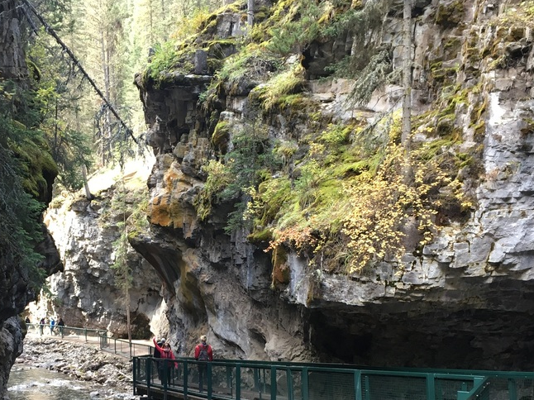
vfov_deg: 31.0
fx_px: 709
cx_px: 226
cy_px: 296
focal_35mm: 46
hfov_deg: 41.1
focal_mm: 4.15
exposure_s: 1/30
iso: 25
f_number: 2.2
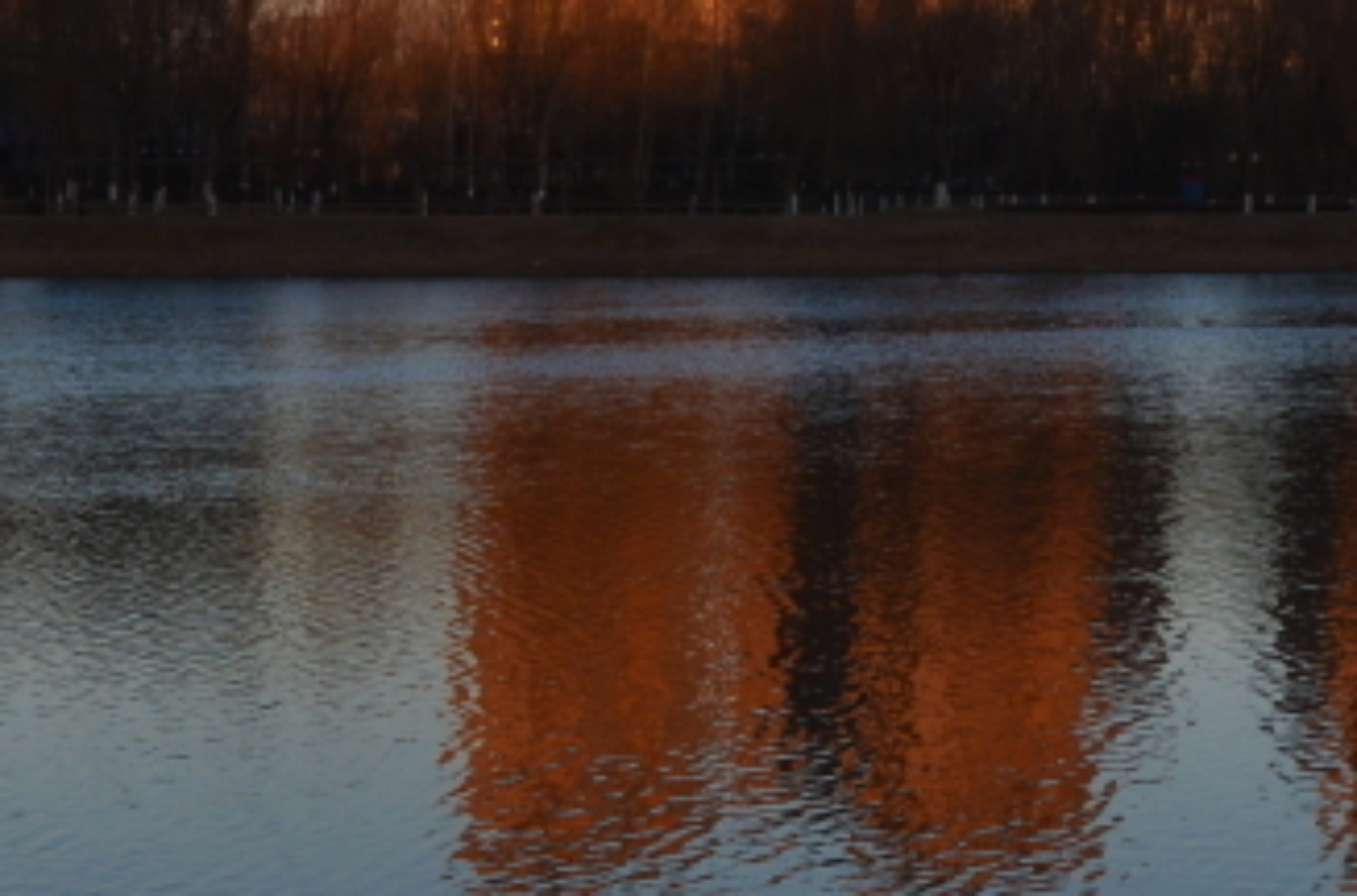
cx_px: 942
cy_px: -95
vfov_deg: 11.4
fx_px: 4419
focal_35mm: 118
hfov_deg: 17.4
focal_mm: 25
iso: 320
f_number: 8
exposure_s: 1/320
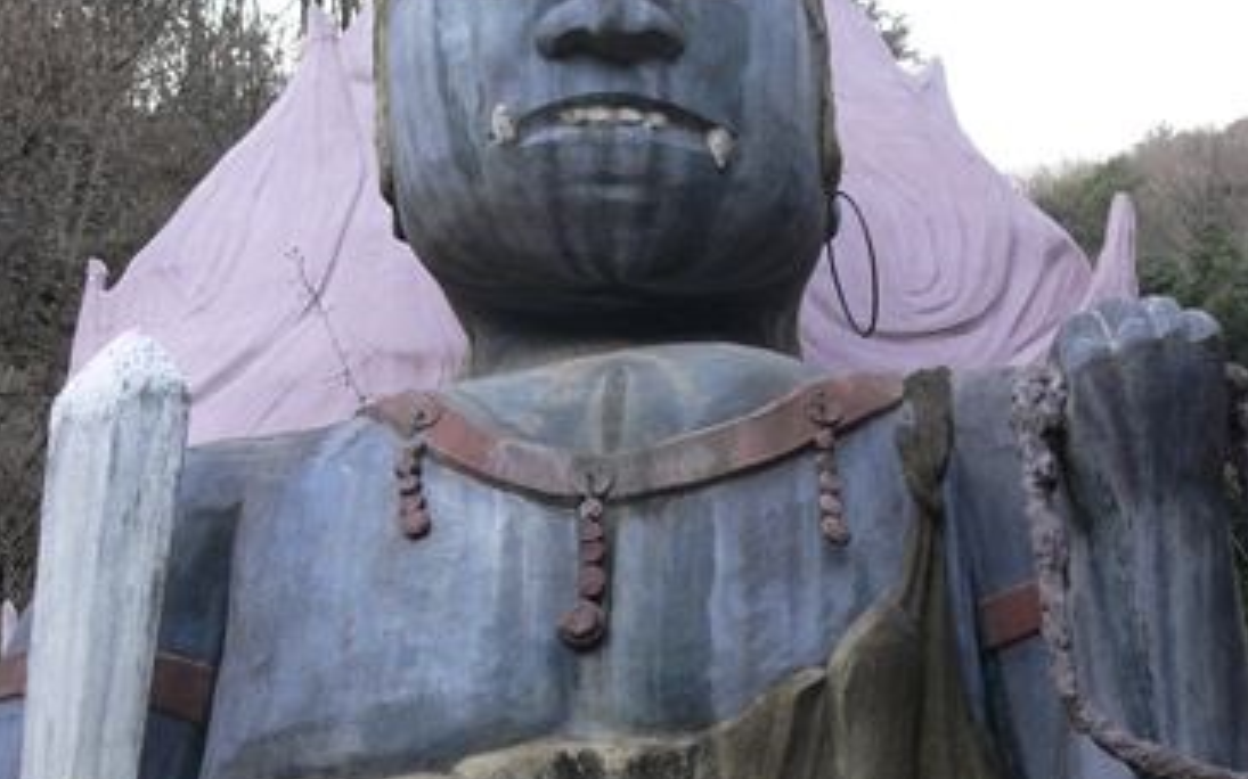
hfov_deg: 33.5
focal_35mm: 61
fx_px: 2074
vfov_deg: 21.2
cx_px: 615
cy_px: 506
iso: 80
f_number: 2.8
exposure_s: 1/50
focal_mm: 7.4
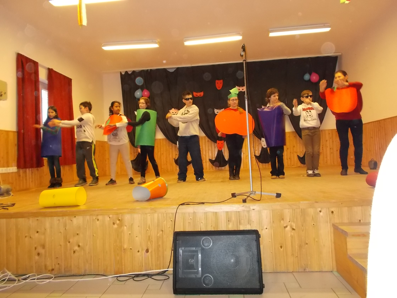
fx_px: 298
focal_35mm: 26
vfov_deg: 53.1
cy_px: 149
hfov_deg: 67.3
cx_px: 198
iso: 320
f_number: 3.2
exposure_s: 1/25
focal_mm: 4.6
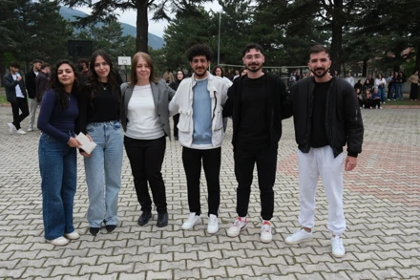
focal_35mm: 31
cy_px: 140
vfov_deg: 42.3
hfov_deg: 60.3
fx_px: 362
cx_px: 210
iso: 2000
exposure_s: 1/4000
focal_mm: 20.6
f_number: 5.6
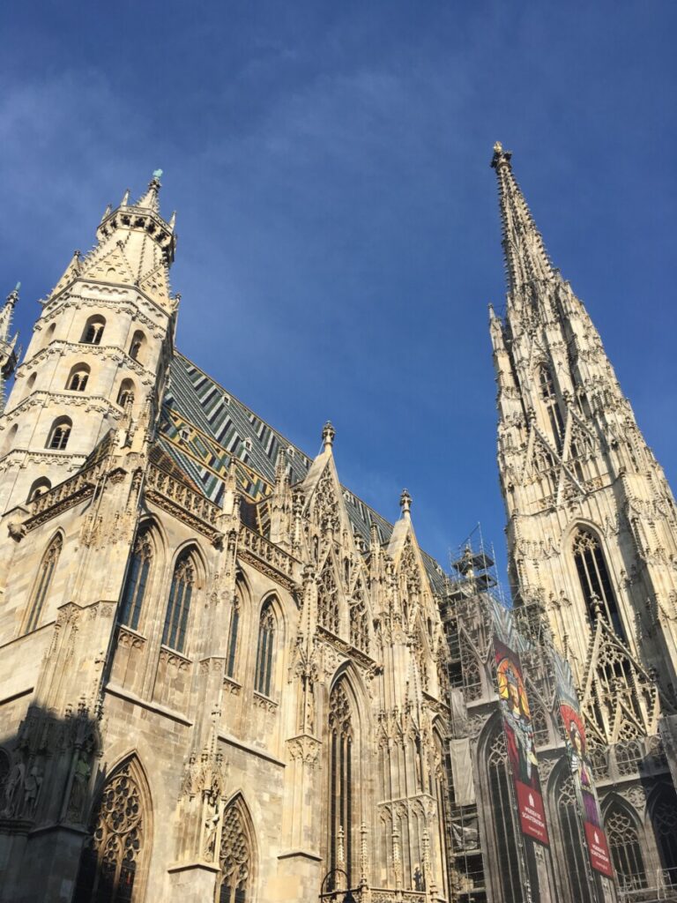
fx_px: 756
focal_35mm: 29
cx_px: 338
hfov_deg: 48.2
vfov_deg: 61.7
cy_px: 452
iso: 25
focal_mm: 4.15
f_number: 2.2
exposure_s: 1/1972
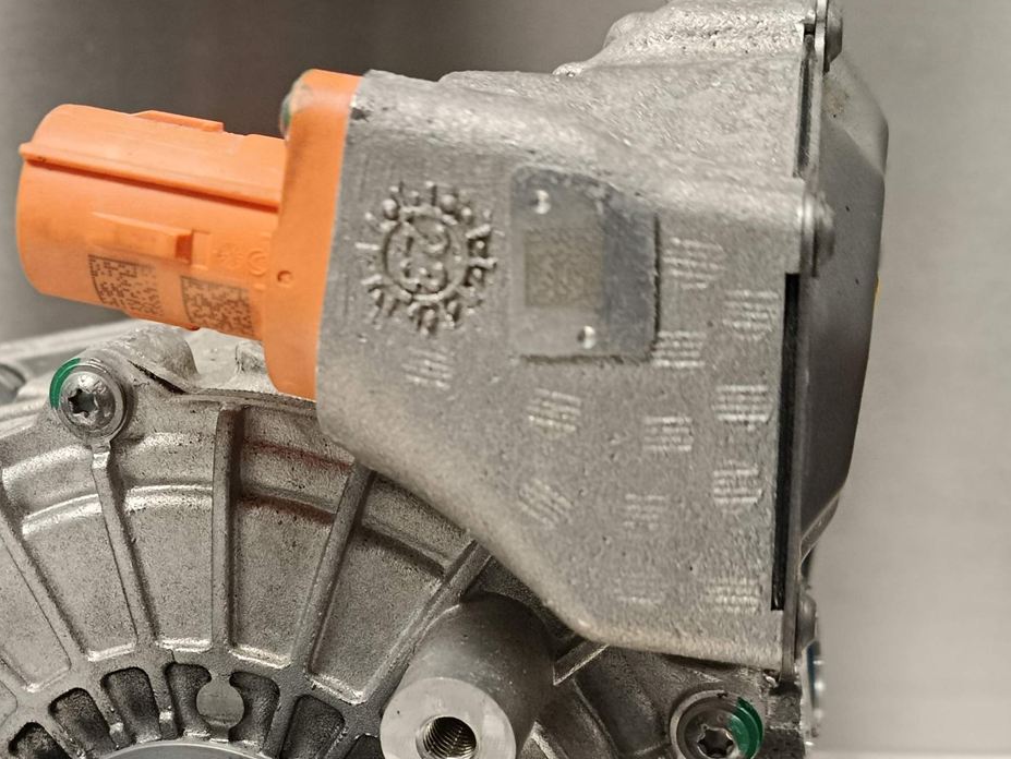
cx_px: 313
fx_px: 1549
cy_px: 585
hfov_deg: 35.7
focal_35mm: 53
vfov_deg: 27.1
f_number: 1.7
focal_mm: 5.24
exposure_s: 1/50
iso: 1391
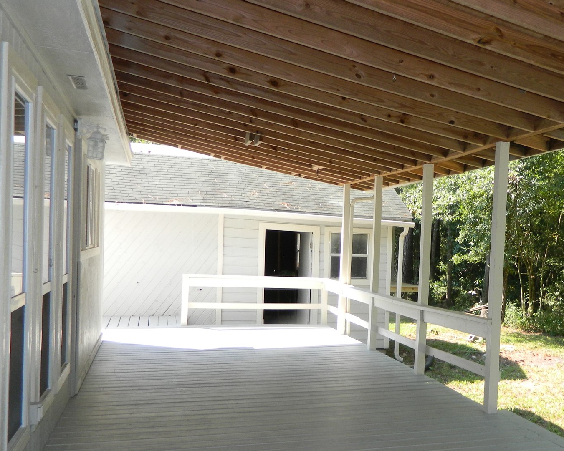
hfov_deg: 47.5
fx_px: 618
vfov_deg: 40.0
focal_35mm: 37
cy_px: 261
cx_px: 411
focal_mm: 4.5
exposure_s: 1/200
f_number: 3.1
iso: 110
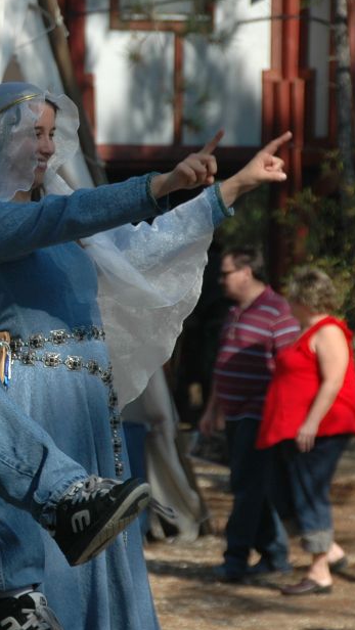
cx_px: -83
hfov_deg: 4.2
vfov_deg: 7.4
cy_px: 310
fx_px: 4881
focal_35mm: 292
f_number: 6.3
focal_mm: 112
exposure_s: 1/640
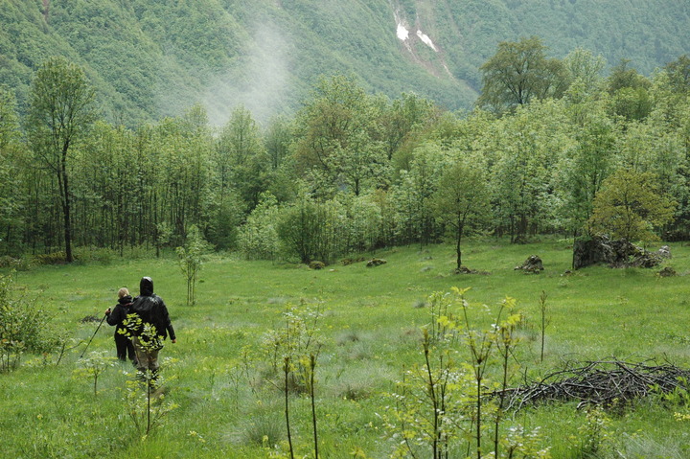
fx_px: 1379
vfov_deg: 18.9
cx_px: 345
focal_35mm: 72
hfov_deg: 28.1
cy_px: 230
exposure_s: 1/250
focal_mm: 48
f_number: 8
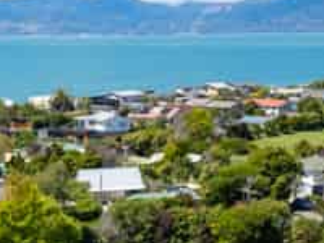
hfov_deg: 22.5
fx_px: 739
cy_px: 315
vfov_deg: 17.5
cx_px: -78
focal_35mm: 79
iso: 100
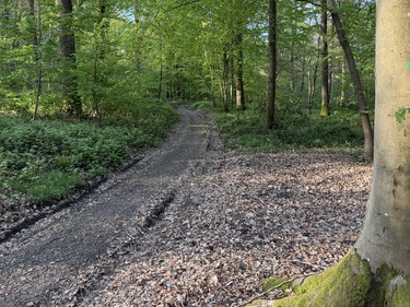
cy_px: 120
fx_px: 379
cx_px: 241
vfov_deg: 43.9
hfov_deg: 56.5
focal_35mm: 32
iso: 100
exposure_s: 1/147
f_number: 1.78
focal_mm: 6.76
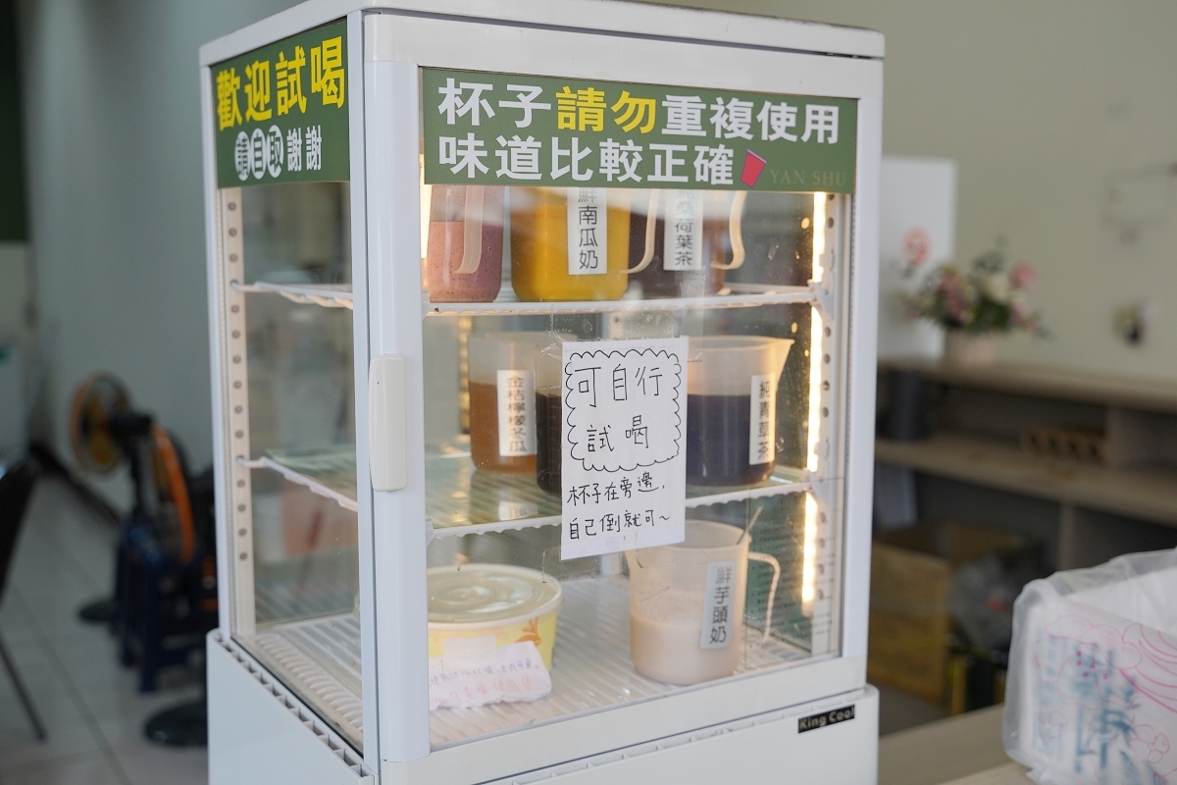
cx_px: 588
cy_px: 392
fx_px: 1275
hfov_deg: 49.6
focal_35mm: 39
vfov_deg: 34.2
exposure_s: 1/160
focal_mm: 39
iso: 500
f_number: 4
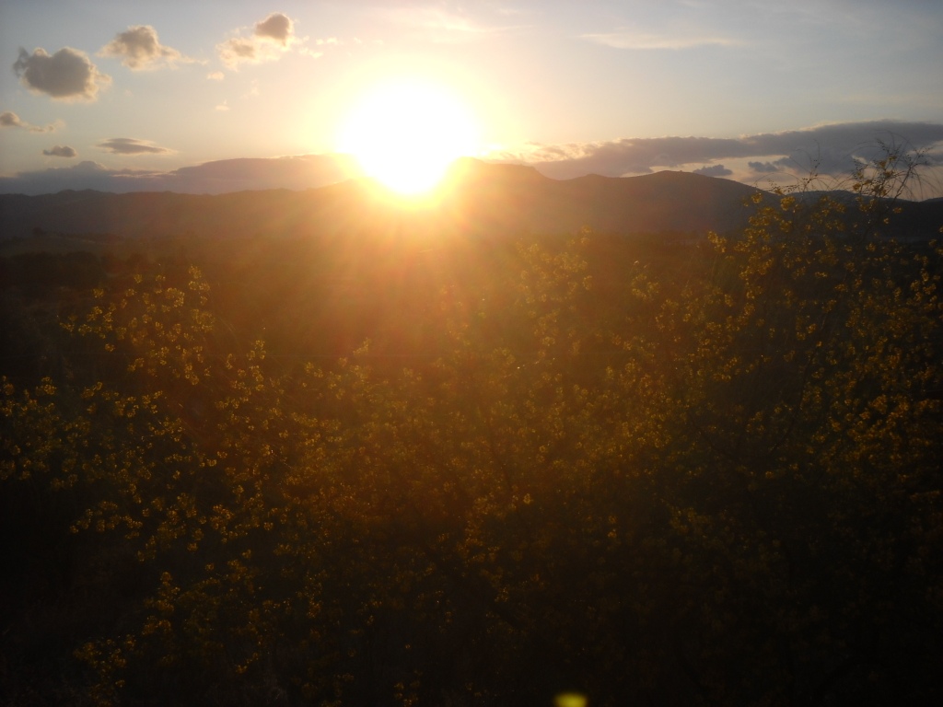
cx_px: 472
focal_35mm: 41
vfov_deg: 35.1
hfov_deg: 45.8
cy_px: 354
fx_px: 1117
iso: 64
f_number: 5.5
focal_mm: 6.72
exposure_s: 1/369
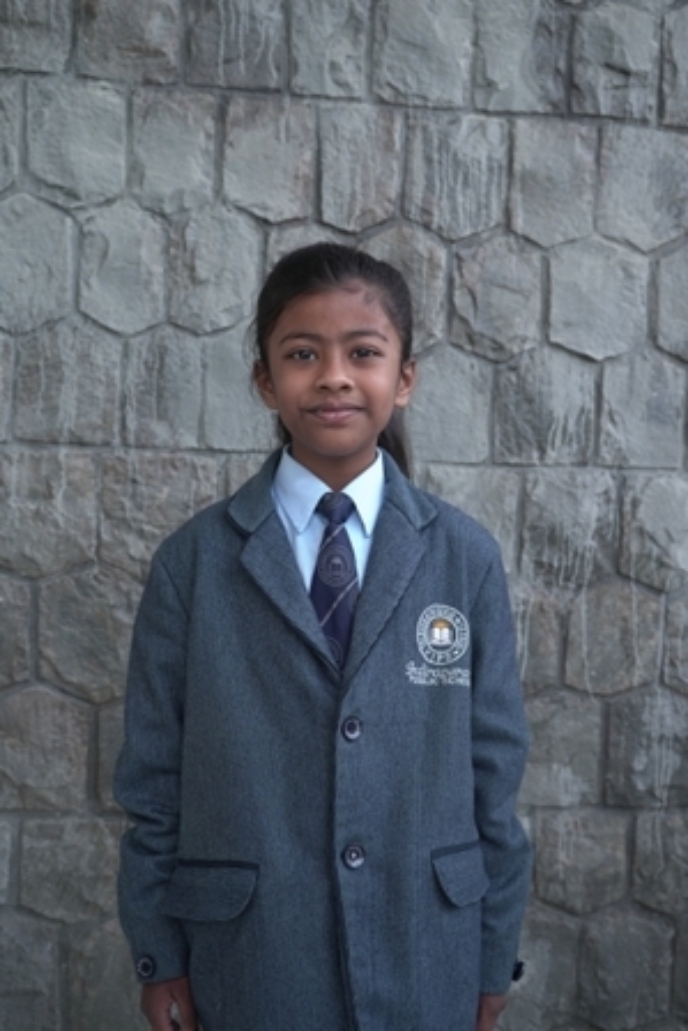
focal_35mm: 42
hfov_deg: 31.9
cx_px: 344
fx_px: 1203
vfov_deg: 46.4
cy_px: 516
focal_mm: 42
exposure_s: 1/125
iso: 400
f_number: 6.3
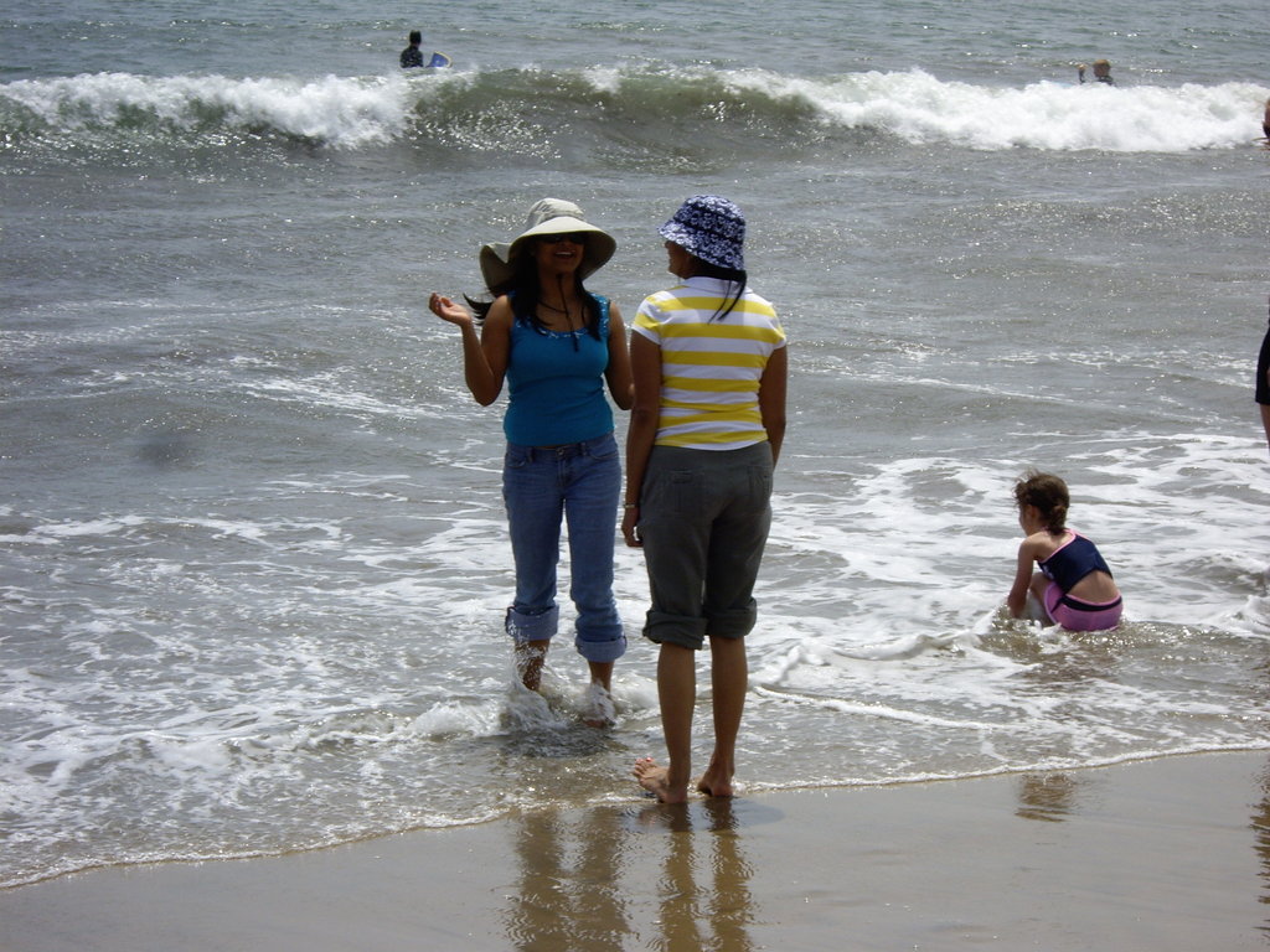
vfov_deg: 13.0
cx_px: 635
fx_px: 4182
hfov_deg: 17.3
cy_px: 476
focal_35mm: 114
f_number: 8.3
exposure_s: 1/200
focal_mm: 18.6
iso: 50
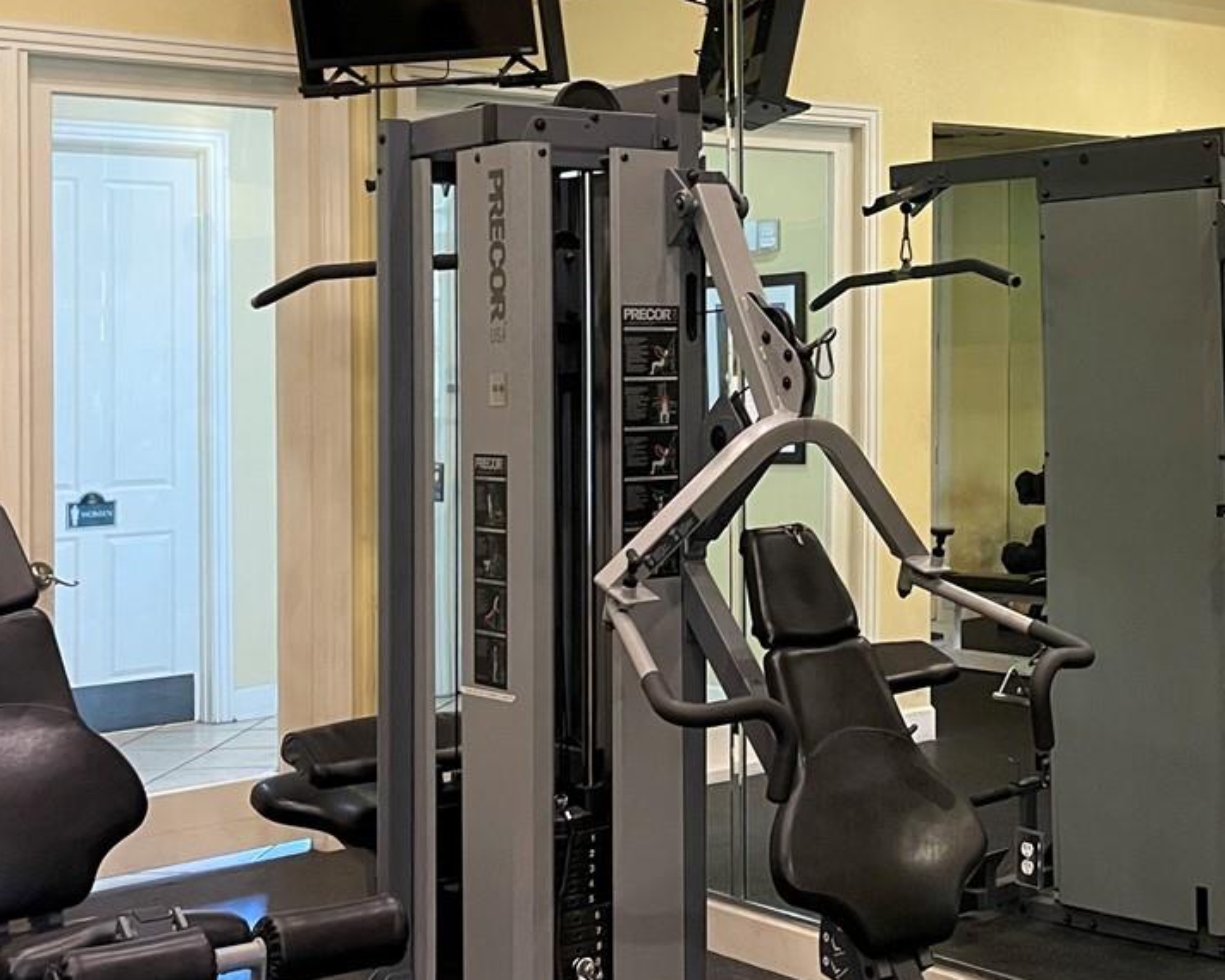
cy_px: 327
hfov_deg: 32.2
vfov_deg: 26.5
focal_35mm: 57
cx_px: 953
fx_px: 2067
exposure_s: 1/60
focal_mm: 4.2
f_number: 1.6
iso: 320
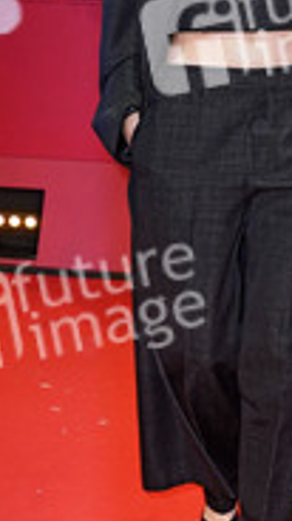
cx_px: 369
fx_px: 1354
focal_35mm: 98
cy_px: 170
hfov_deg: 12.0
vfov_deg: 21.7
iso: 1600
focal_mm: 43
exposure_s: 1/160
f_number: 5.6
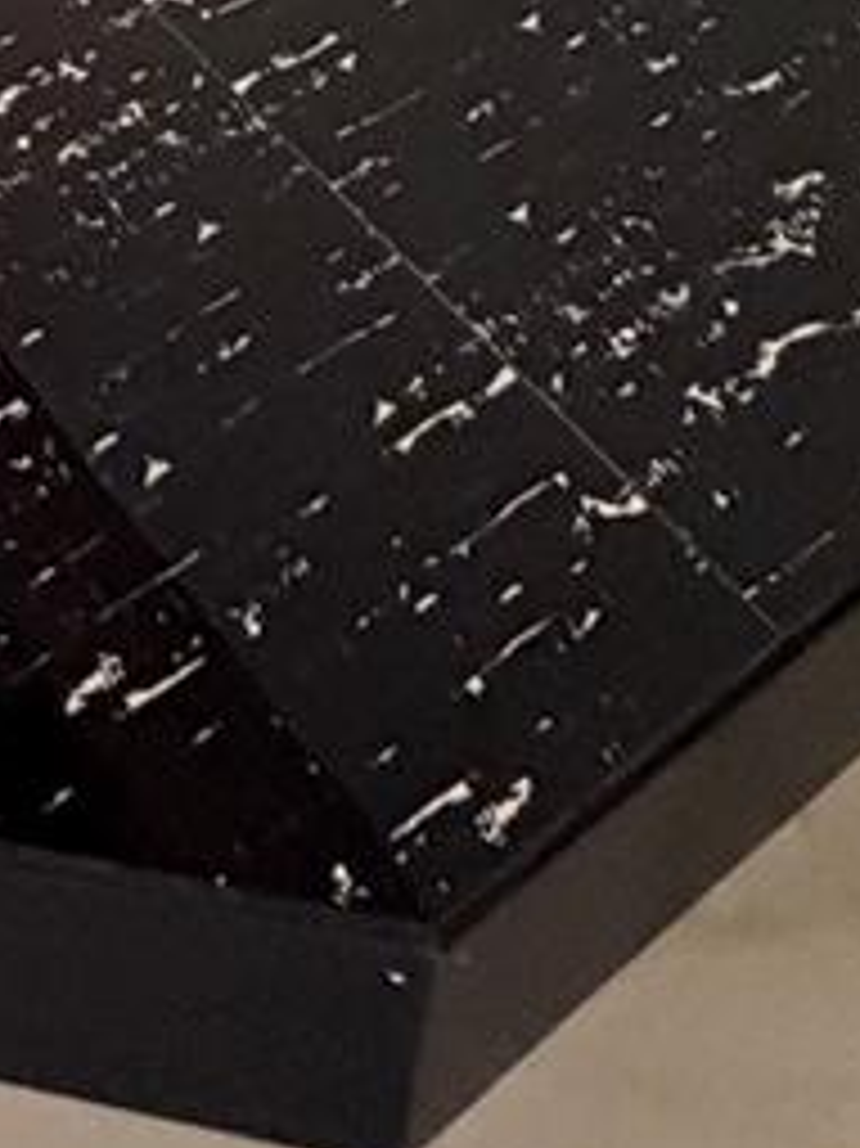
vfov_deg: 17.7
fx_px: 2188
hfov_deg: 18.2
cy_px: -1274
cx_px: -621
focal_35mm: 66
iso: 320
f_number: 2.2
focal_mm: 2.22
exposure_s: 1/60
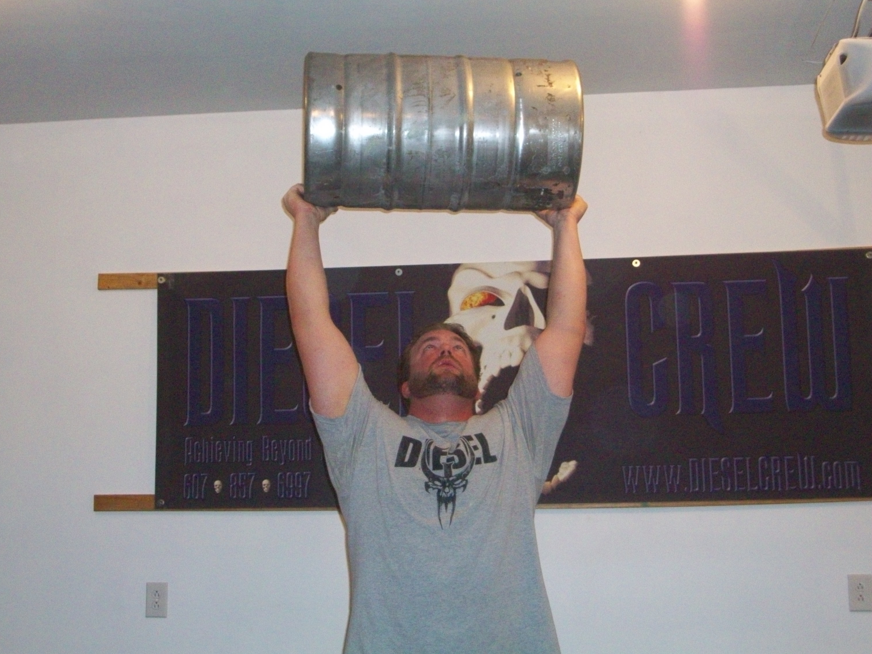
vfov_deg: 27.0
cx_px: 429
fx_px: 1360
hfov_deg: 35.5
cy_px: 324
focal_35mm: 54
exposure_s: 1/70.6
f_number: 3.6
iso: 320
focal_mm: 8.8
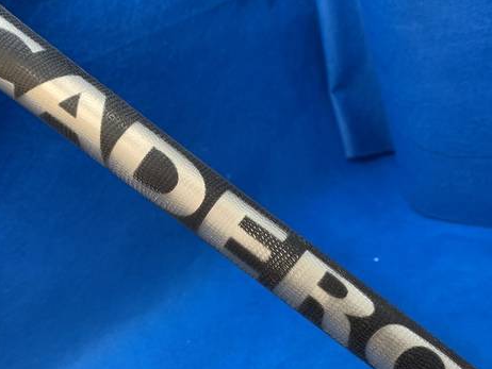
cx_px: 211
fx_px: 512
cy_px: 219
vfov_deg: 39.5
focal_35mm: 36
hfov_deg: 51.2
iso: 100
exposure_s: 1/60
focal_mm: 4.25
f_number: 1.8
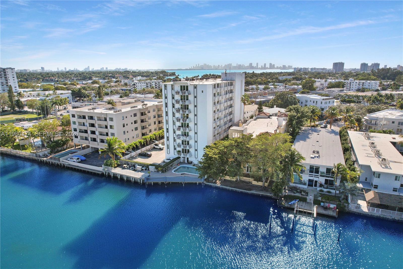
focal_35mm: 22
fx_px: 246
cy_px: 134
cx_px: 202
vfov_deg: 57.2
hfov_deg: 78.6
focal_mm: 8.38
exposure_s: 1/800
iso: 110
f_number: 2.8
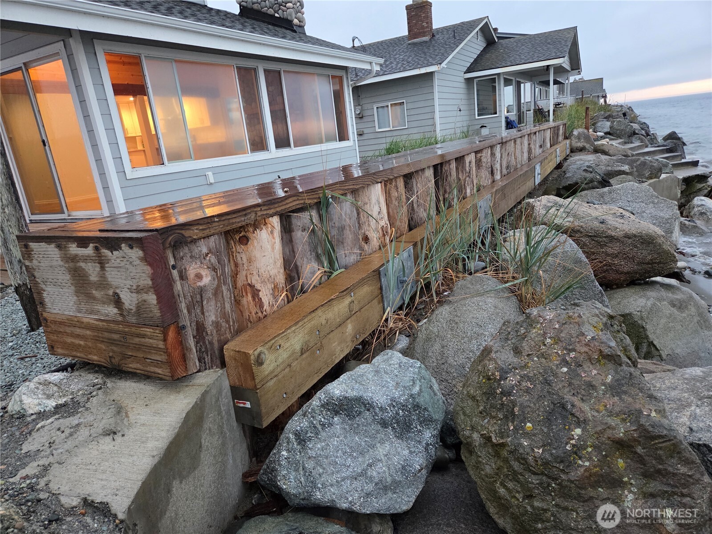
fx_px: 473
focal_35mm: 23
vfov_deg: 58.9
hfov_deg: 73.9
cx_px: 356
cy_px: 267
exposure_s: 1/120
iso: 640
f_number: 1.8
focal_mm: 5.4
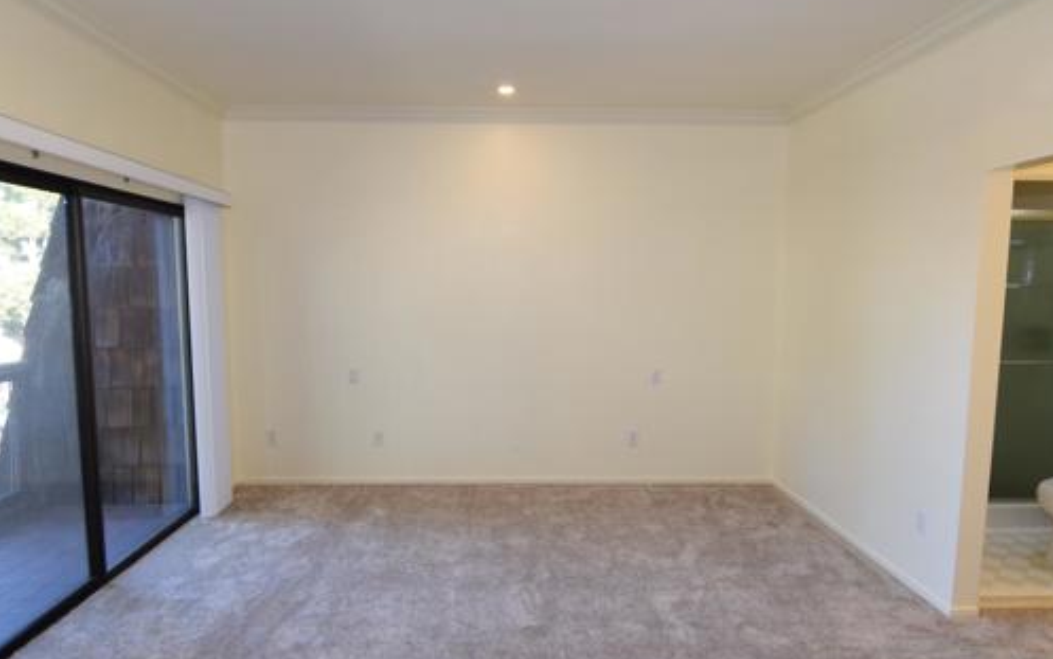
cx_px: 502
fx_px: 622
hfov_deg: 80.5
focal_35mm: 22
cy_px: 351
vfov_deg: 55.8
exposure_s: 1/125
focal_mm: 11
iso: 800
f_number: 5.6
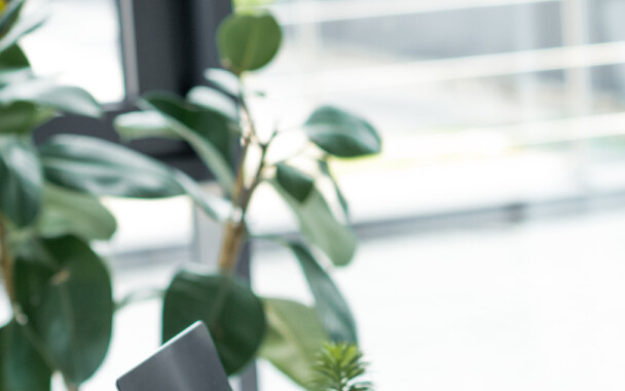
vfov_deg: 7.7
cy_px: 263
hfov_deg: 12.2
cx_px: 576
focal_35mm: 171
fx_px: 2913
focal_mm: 85
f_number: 2.8
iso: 800
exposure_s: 1/400
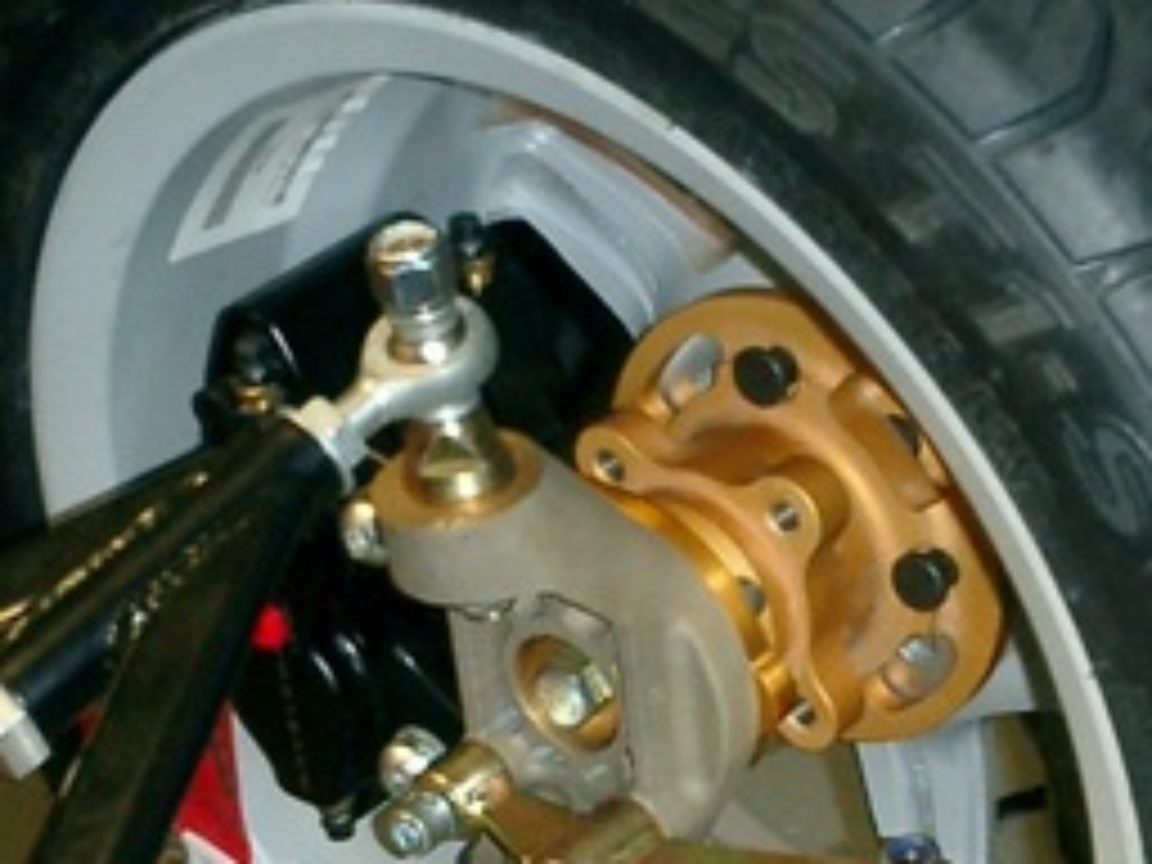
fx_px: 2995
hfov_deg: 21.7
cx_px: 765
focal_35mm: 90
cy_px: 796
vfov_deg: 16.2
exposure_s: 1/30
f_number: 3.2
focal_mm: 7.5
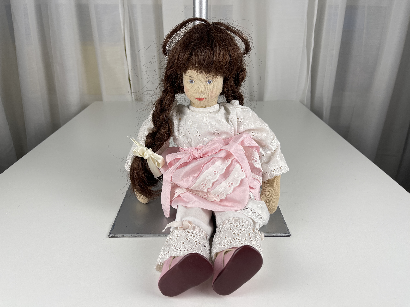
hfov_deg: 69.4
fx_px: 296
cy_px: 154
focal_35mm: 25
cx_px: 205
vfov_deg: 54.9
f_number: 1.6
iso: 32
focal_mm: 5.1
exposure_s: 1/178
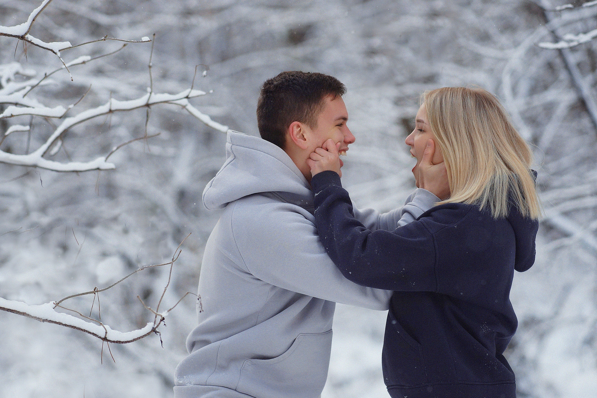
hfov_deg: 15.2
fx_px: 2239
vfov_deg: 10.2
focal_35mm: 135
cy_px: 199
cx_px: 298
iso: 400
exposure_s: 1/800
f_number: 2.8
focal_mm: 135
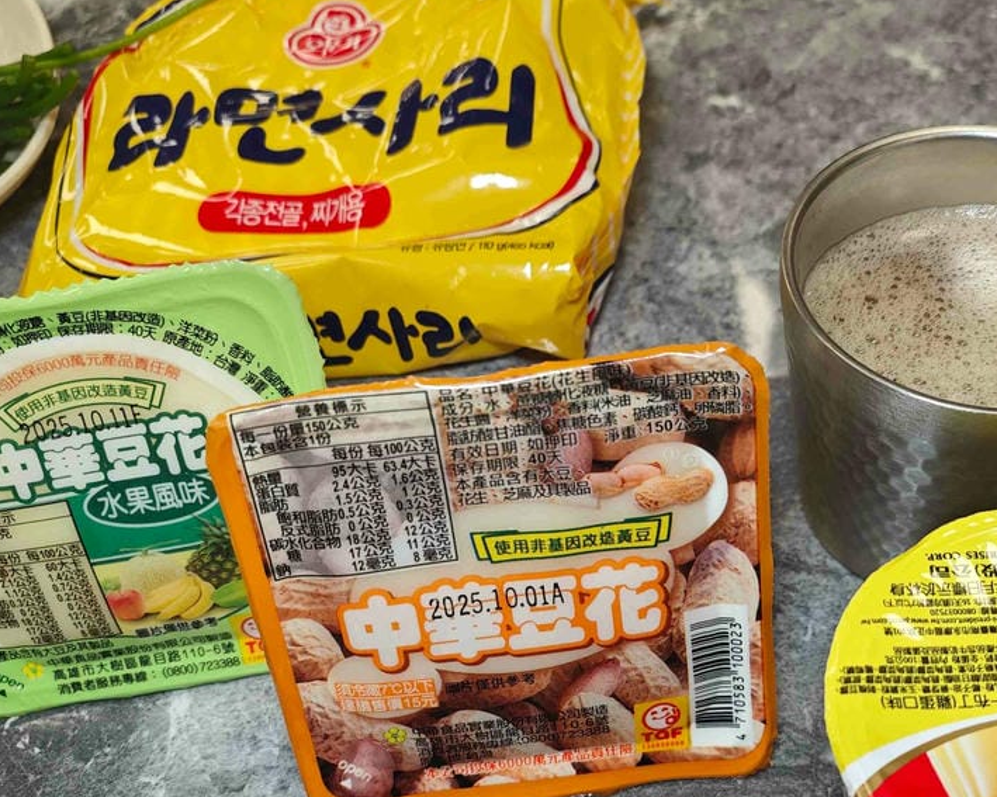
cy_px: 530
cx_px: 592
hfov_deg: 47.7
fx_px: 1121
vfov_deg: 38.7
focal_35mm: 38
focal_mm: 8.72
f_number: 2.8
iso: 250
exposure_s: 1/120
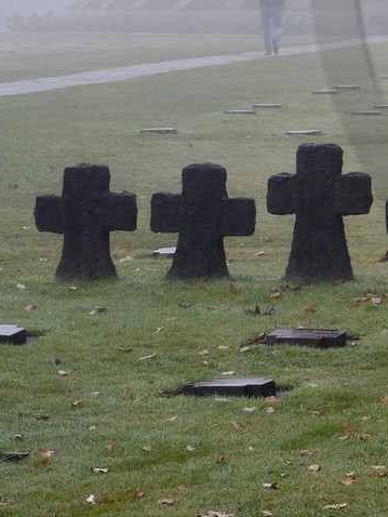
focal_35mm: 225
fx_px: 3360
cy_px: -49
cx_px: 748
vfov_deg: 8.7
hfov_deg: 6.4
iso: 800
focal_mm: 70
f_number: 13
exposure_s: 1/160
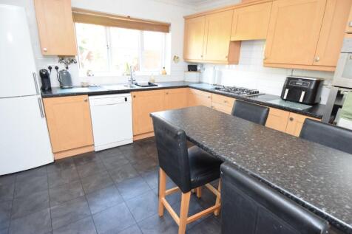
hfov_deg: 90.0
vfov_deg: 67.3
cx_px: 176
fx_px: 176
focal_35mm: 18
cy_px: 117
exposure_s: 1/60
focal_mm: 12
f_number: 4
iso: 1400
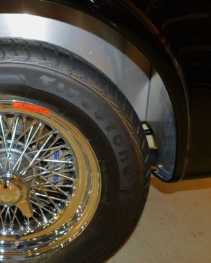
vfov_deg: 49.0
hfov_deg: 36.2
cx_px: 1
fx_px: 288
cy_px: 121
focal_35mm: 37
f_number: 3
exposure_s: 1/30
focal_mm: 4
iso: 200
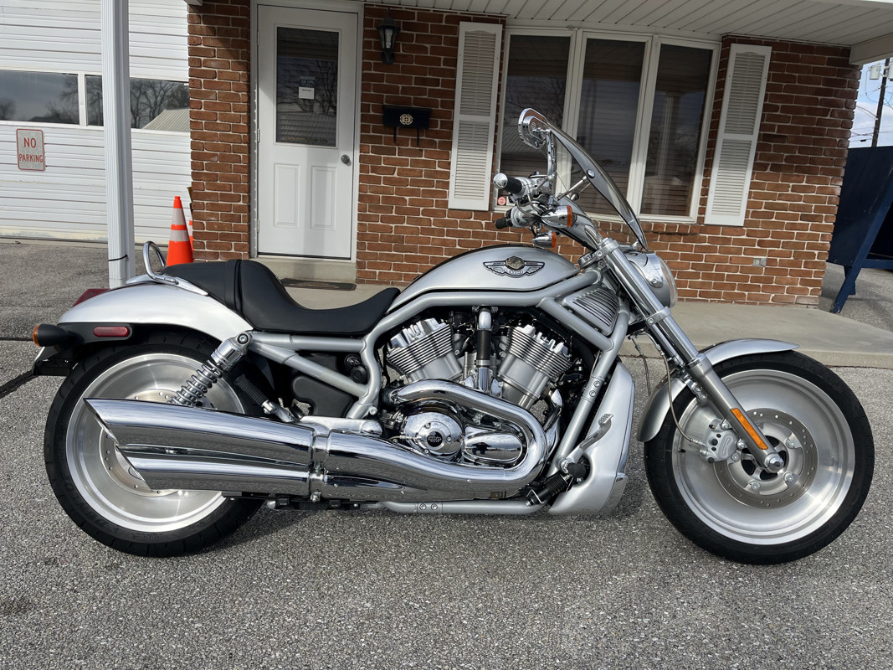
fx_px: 671
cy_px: 335
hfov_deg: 67.3
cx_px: 446
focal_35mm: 26
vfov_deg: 53.1
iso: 50
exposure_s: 1/3333
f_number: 1.6
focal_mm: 5.1
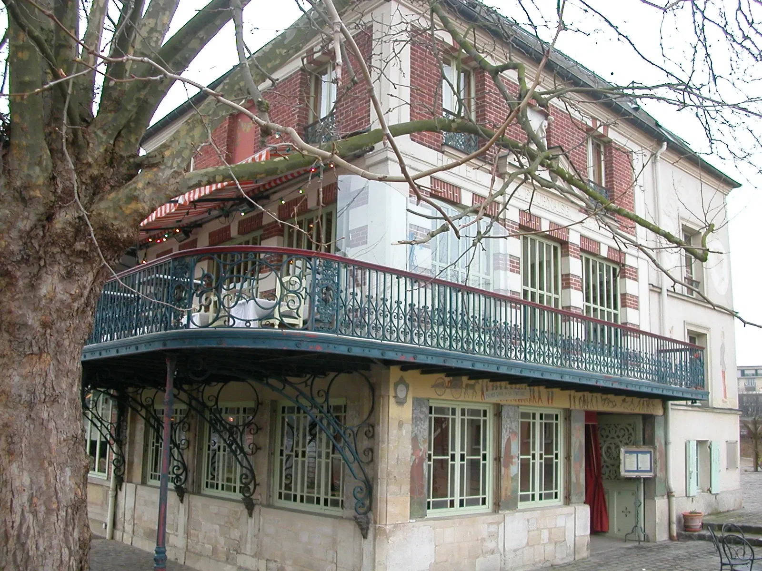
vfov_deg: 38.7
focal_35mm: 37
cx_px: 381
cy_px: 286
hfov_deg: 50.1
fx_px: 814
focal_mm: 5.6
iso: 100
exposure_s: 1/188
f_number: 2.7
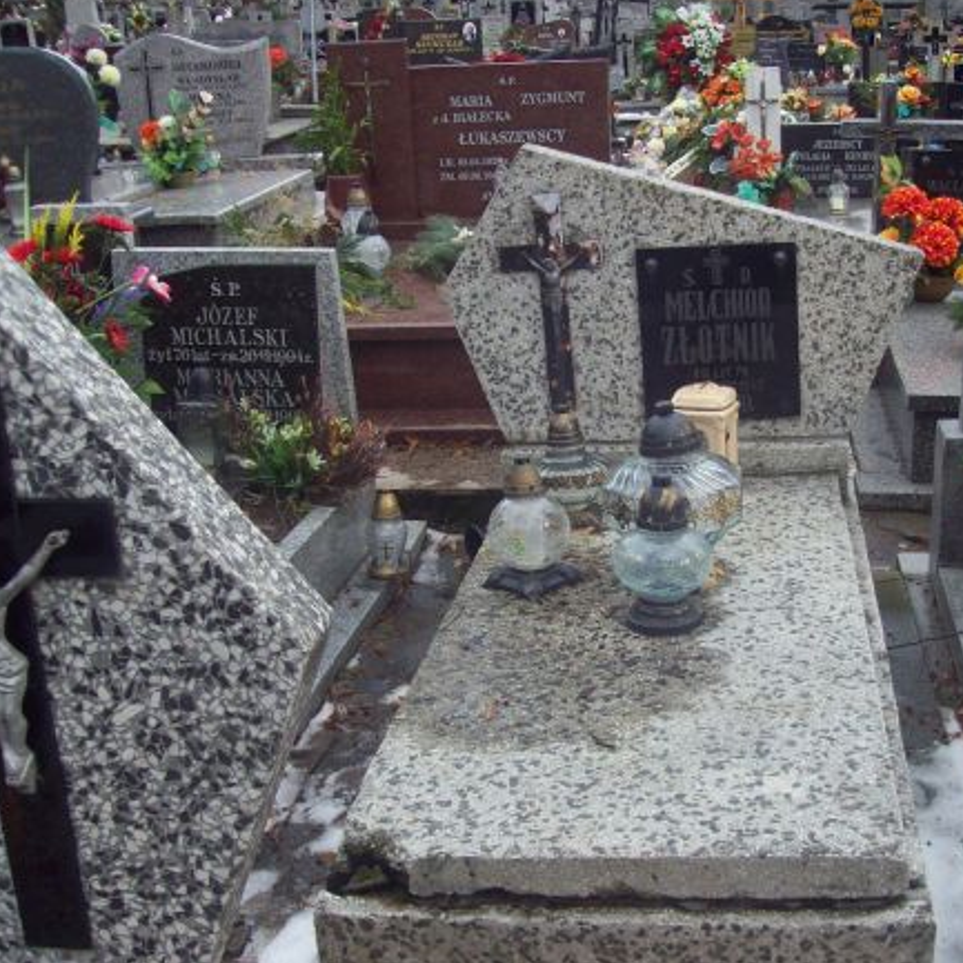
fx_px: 1479
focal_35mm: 47
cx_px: 596
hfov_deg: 35.9
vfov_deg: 36.0
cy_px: 518
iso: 80
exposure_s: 1/142
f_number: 2.7
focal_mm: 6
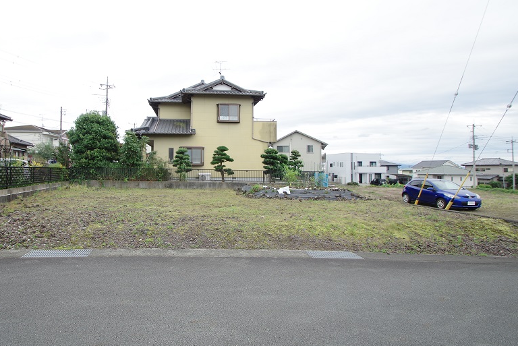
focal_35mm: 18
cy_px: 164
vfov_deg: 67.4
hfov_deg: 89.1
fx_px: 259
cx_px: 215
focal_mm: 10
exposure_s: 1/250
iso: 200
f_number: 7.1
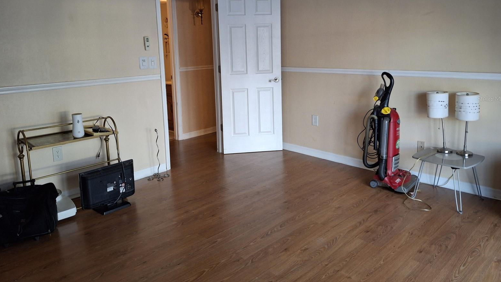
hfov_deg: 67.9
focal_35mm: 28
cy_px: 99
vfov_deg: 41.1
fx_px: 372
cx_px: 250
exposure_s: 1/50
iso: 320
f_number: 1.8
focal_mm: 4.69
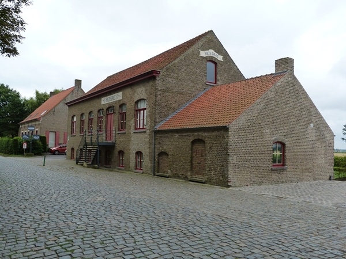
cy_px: 130
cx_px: 173
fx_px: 290
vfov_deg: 48.2
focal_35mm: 29
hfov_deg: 61.7
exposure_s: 1/250
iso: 125
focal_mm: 5.2
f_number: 4
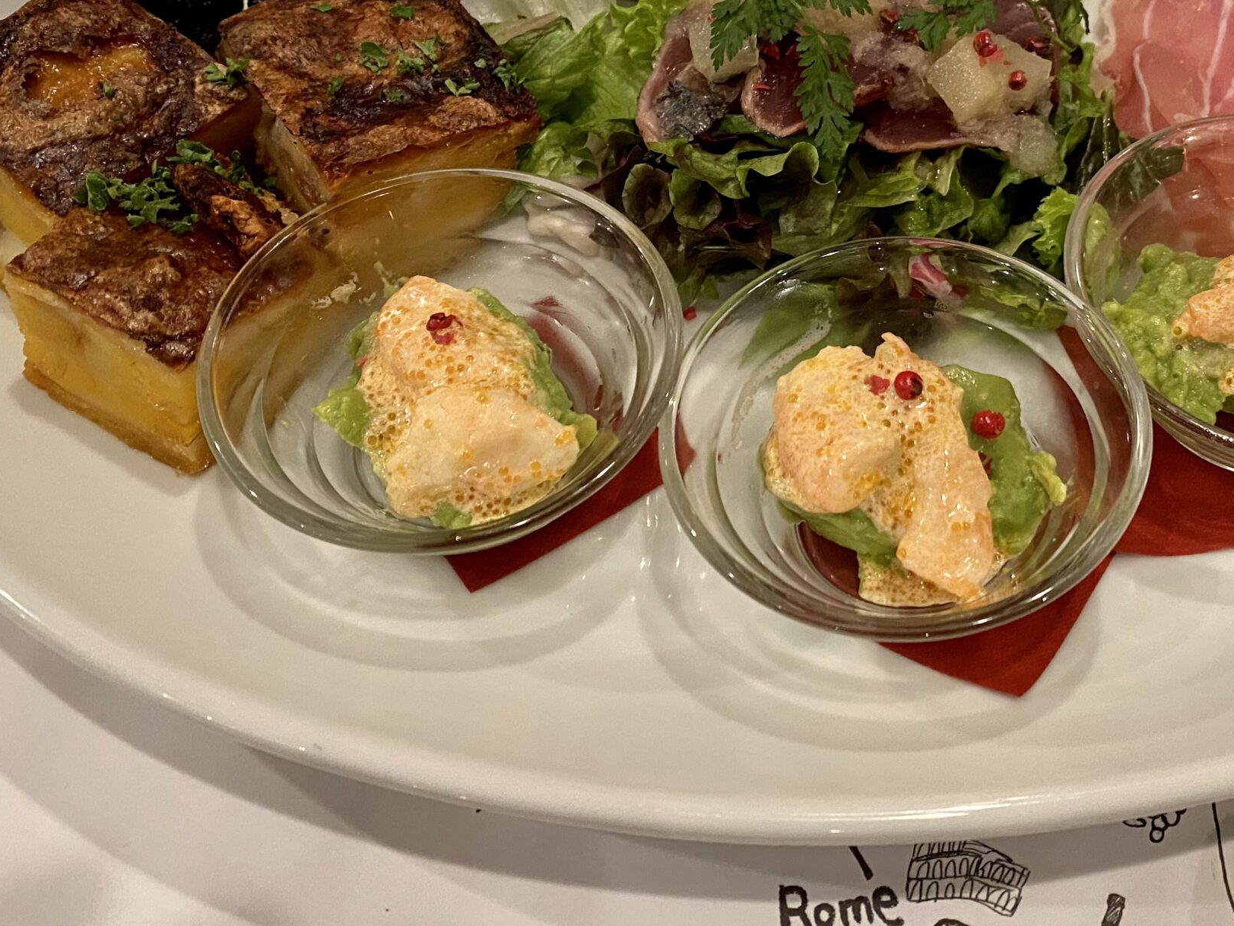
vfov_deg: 34.4
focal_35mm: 41
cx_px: 823
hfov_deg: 45.1
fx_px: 1462
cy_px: 231
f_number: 1.8
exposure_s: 1/60
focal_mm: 4.25
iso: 320
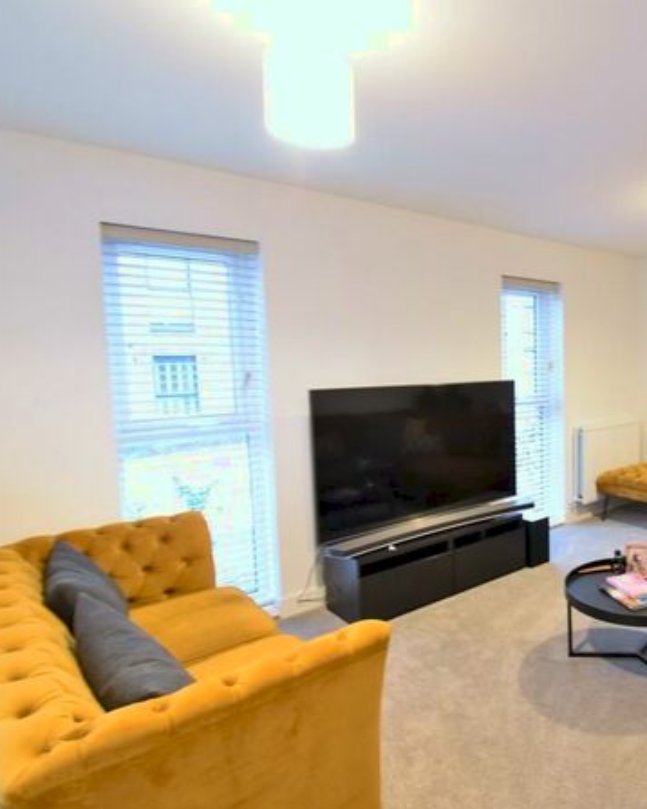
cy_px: 414
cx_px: 548
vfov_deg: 75.1
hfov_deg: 56.8
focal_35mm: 22
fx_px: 527
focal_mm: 10
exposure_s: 1/2.5
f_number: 5.6
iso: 400
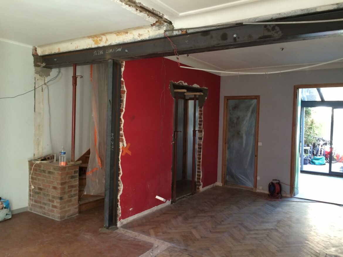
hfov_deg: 61.6
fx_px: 287
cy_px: 128
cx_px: 172
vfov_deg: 48.2
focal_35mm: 29
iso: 80
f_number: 2.2
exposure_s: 1/33
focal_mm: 4.15
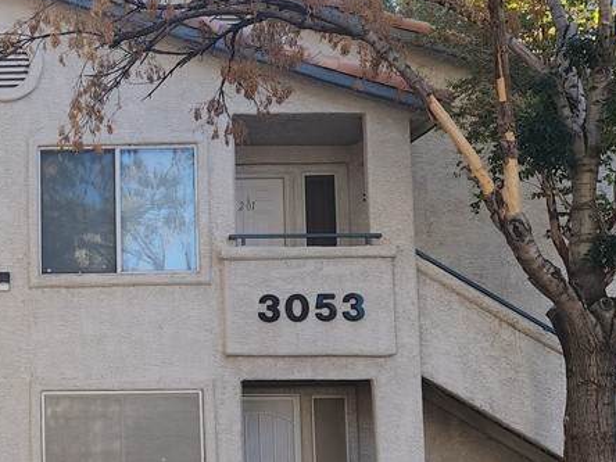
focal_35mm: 53
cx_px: -54
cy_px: 377
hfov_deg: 32.1
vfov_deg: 26.9
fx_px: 943
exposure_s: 1/271
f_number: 1.8
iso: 12
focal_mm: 6.4
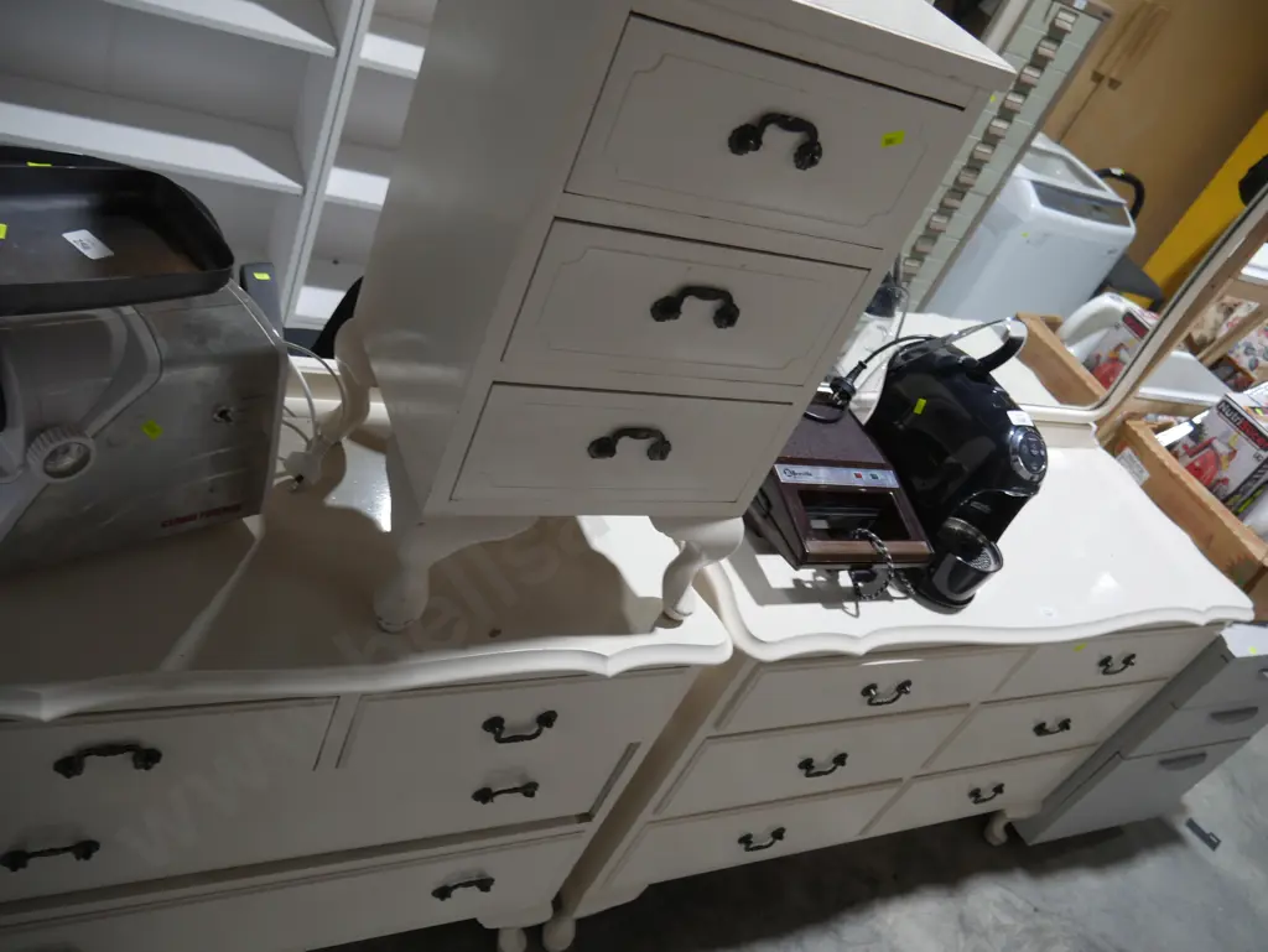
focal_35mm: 28
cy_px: 476
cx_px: 634
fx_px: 1026
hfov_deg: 63.4
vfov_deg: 49.8
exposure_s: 1/60
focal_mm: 14
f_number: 3.5
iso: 200
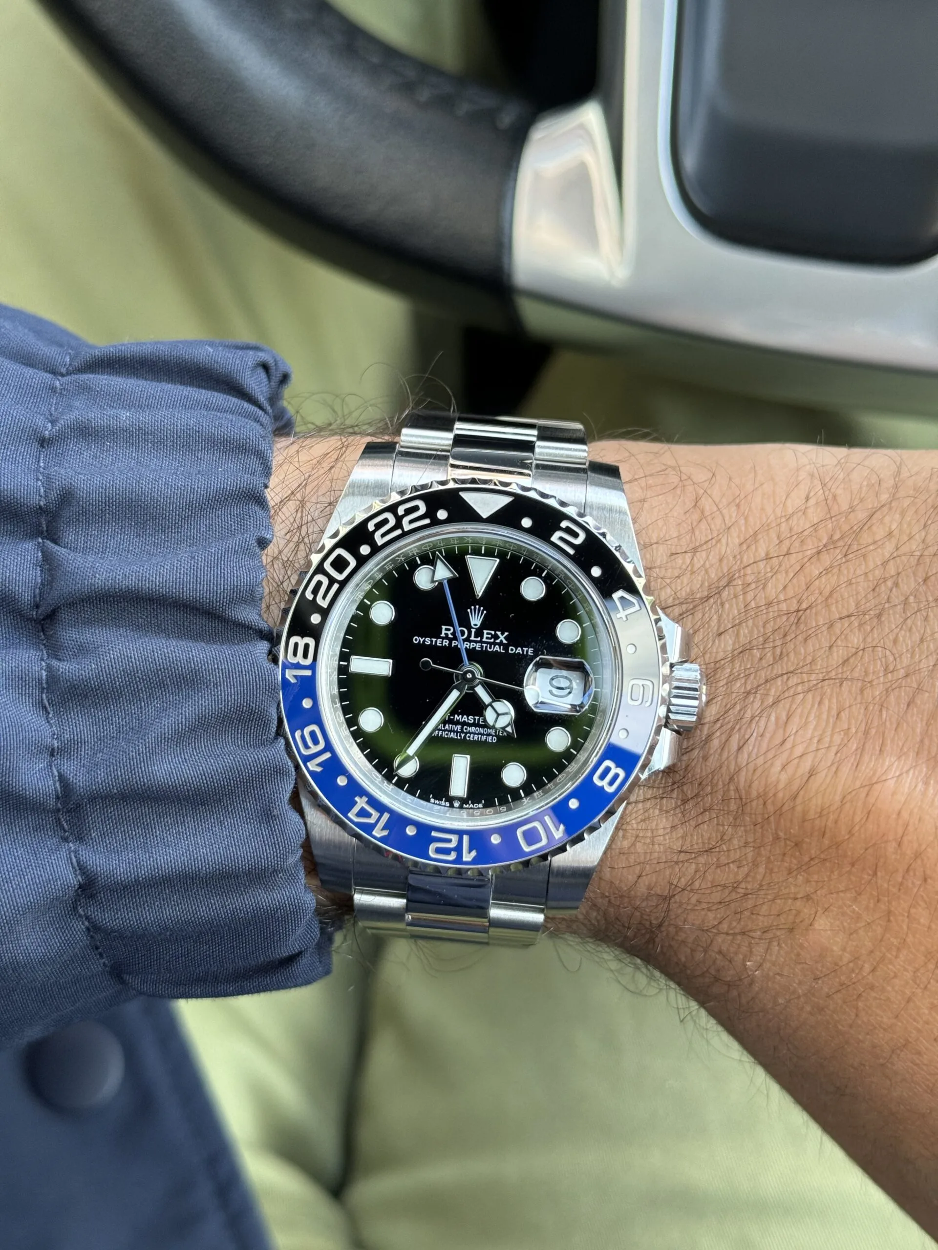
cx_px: 469
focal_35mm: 48
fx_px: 1734
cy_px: 625
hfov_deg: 30.3
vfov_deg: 39.7
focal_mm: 6.76
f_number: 1.78
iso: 100
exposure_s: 1/60
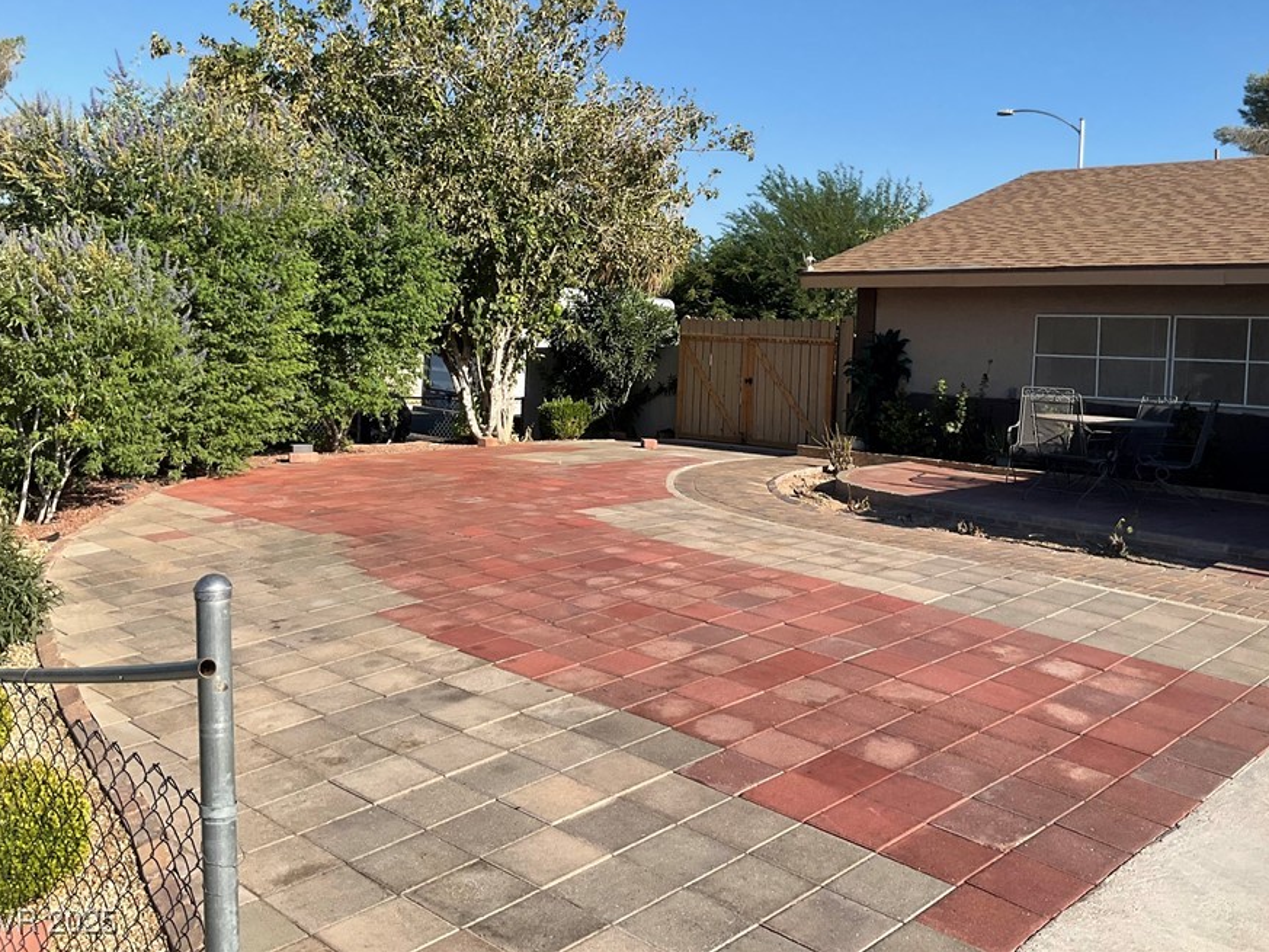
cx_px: 714
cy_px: 395
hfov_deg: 53.8
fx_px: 1247
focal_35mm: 34
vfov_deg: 41.7
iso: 25
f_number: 1.8
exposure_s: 1/1626
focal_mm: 3
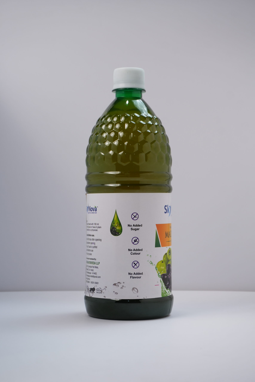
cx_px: 128
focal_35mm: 75
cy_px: 191
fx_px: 797
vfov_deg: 27.0
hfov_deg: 18.2
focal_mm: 50
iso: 250
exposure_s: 1/125
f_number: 6.7
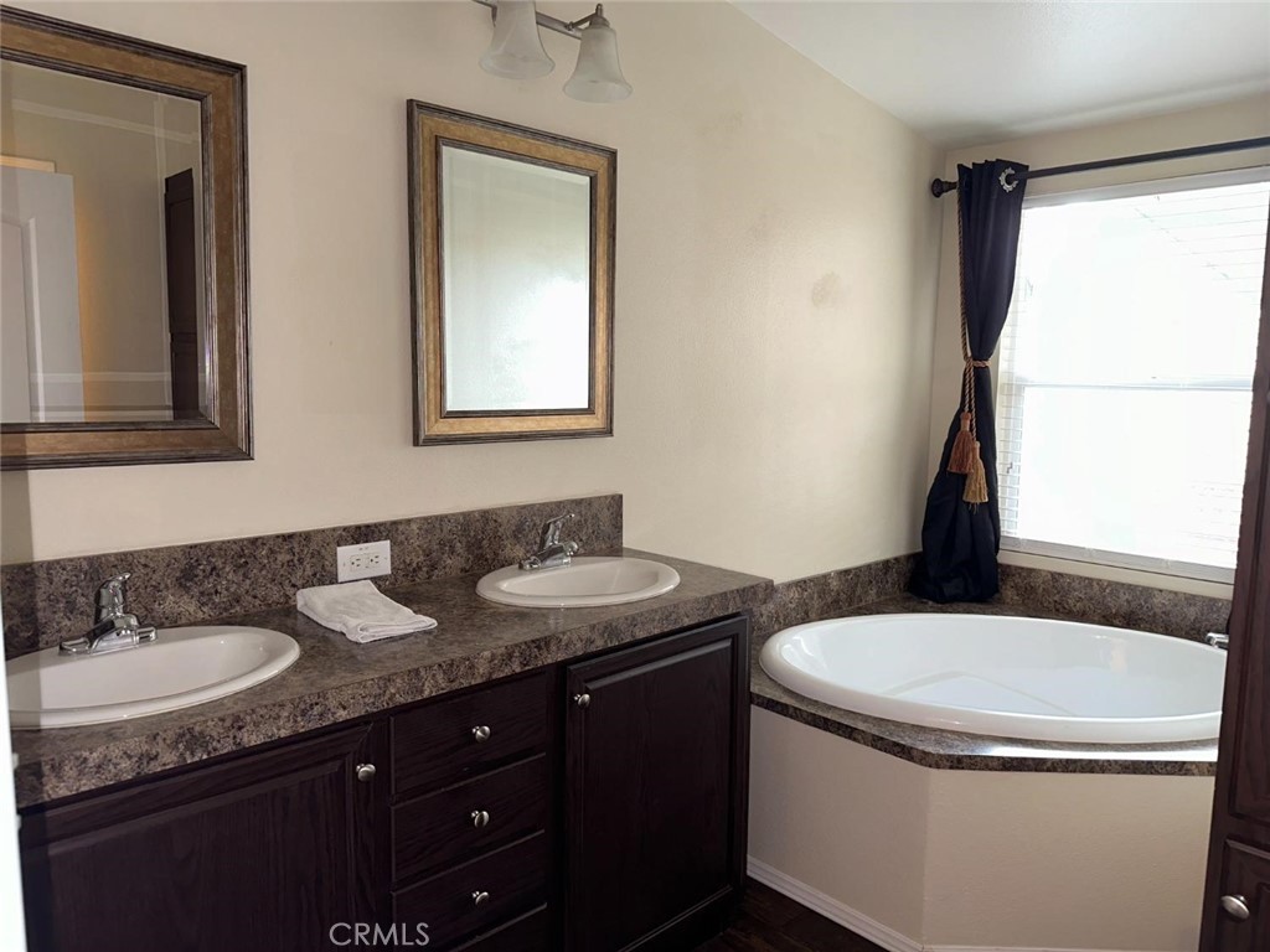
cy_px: 476
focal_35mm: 24
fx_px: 881
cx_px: 635
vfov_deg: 56.8
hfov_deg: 71.6
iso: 100
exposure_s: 1/15
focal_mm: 6.86
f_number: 1.78
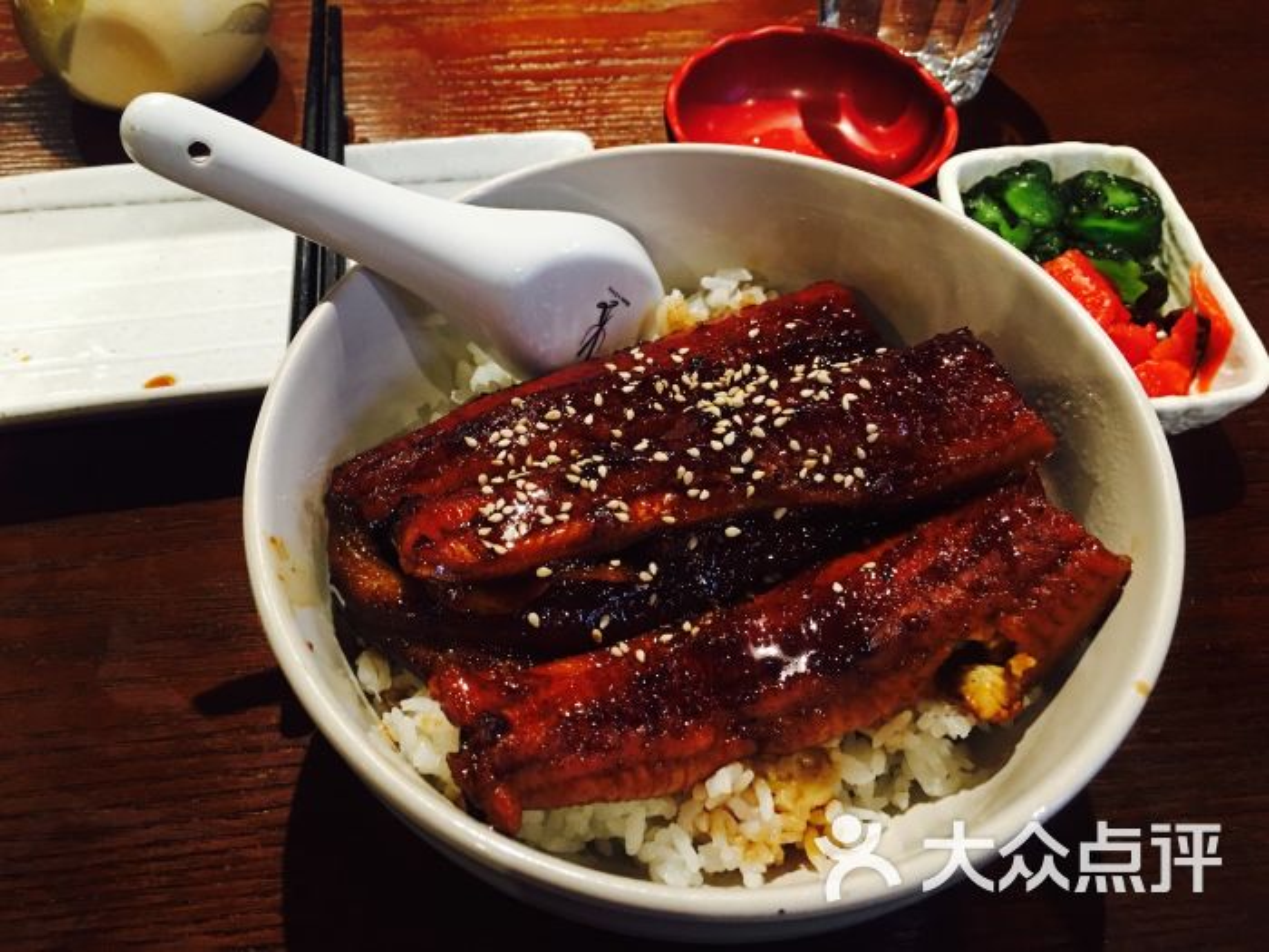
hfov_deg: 61.7
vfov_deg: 48.2
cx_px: 634
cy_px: 476
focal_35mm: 29
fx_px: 1063
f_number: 2.2
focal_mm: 4.15
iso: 100
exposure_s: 1/10
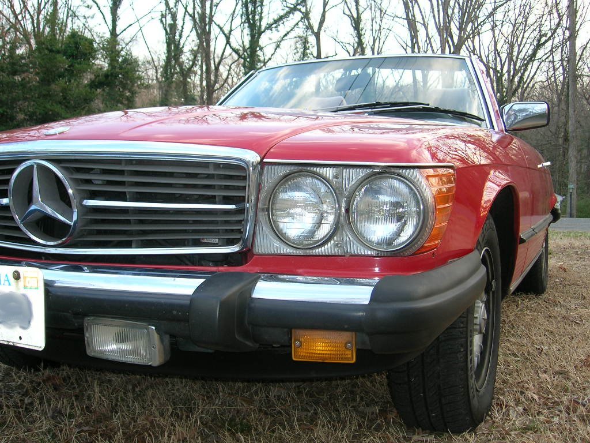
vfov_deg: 37.7
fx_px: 648
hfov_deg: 49.0
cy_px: 222
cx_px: 295
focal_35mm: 38
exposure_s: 1/30
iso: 50
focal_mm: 6.4
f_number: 3
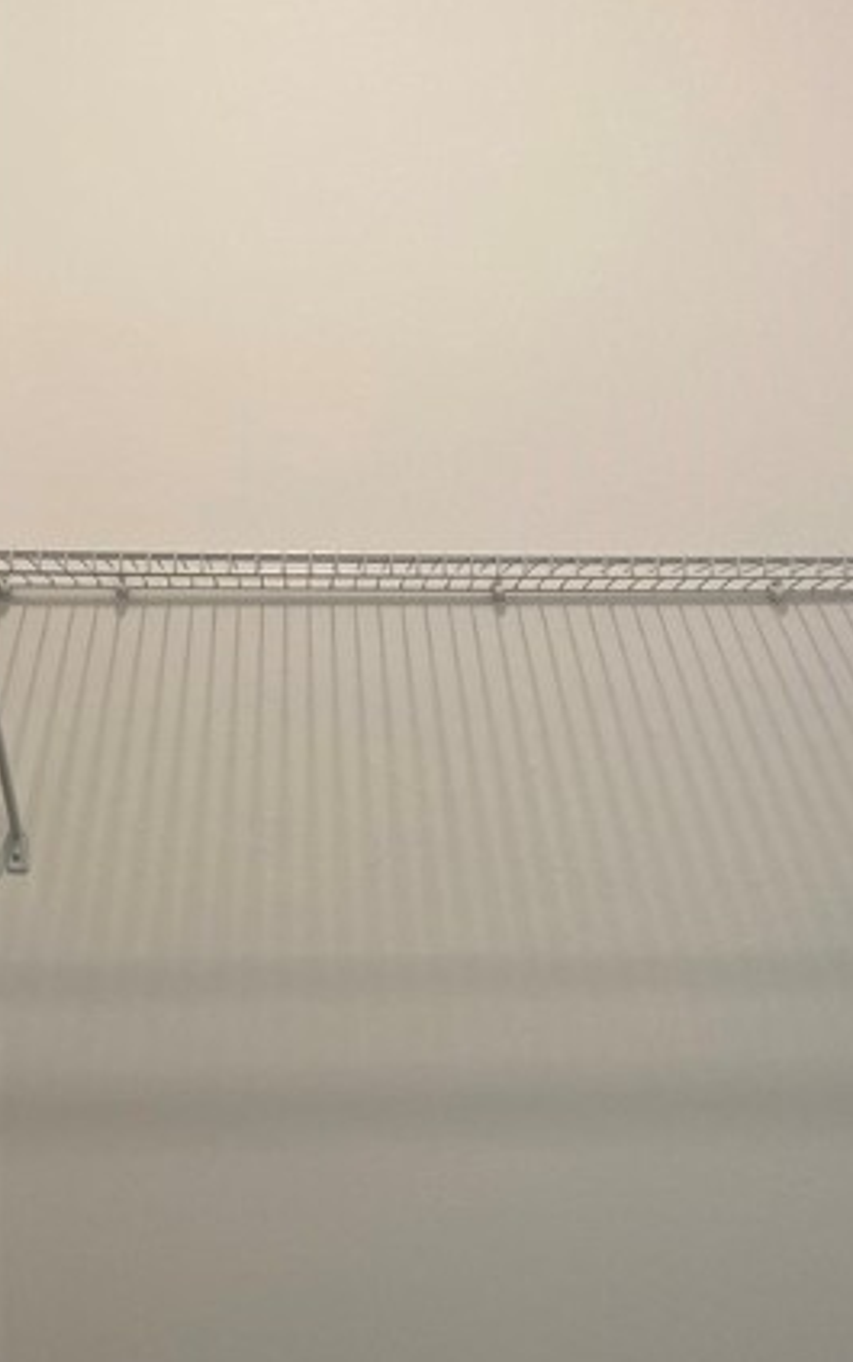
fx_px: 1857
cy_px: 863
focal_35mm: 50
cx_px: 370
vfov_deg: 40.0
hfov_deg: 25.9
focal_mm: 4.25
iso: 125
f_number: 1.8
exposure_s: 1/120
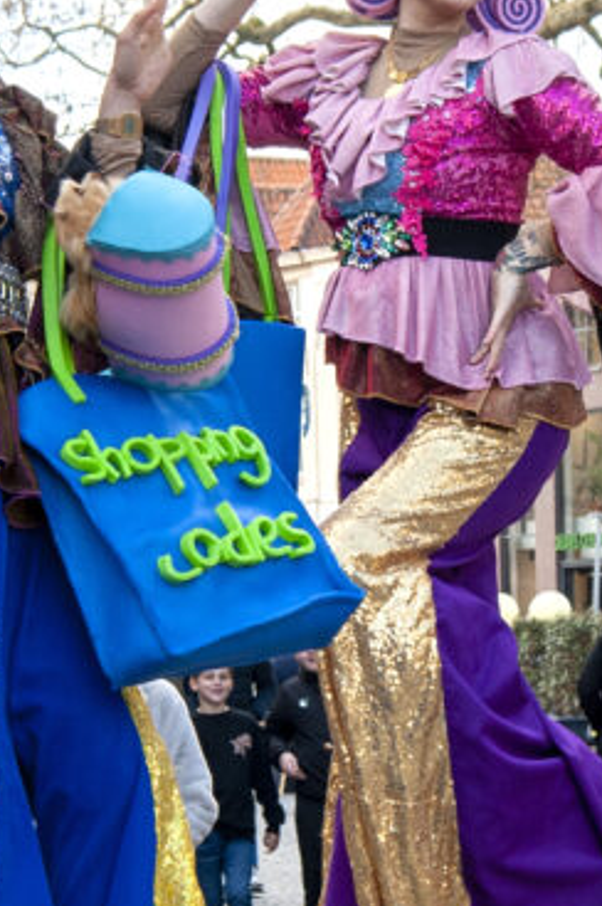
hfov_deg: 10.2
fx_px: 3367
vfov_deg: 15.2
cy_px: 805
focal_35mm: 134
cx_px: 132
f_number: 8
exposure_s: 1/250
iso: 400
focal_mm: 48
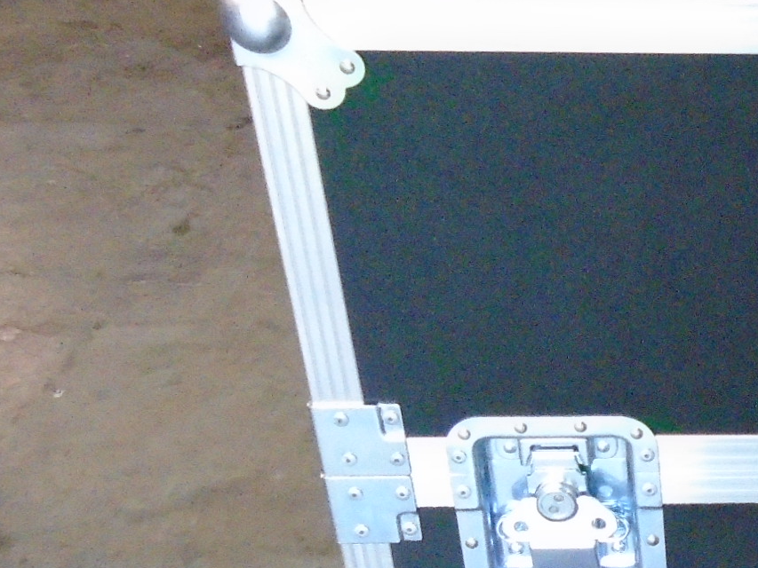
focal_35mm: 79
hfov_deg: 22.0
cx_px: 1009
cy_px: 441
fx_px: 1730
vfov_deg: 18.5
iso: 800
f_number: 3.2
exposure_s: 1/40
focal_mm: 4.6
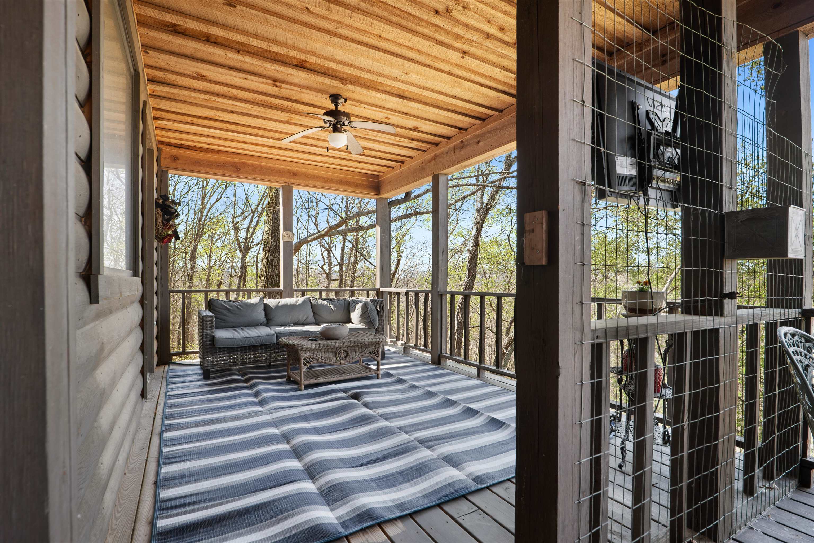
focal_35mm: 16
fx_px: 362
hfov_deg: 96.7
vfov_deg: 73.7
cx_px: 407
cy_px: 272
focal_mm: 16
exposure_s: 1/25
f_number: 6.3
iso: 500
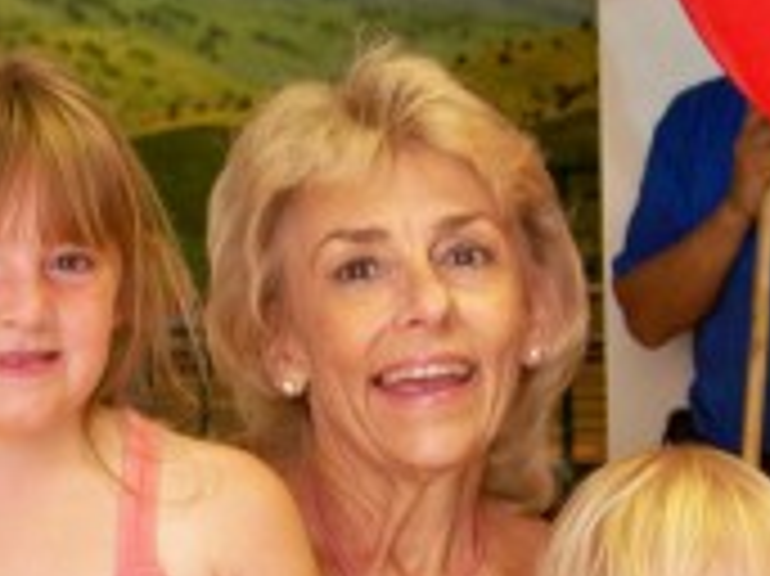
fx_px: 4335
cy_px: 425
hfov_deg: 10.2
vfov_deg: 7.6
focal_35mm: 195
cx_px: 360
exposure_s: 1/40
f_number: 3.2
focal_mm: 14.6
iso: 160
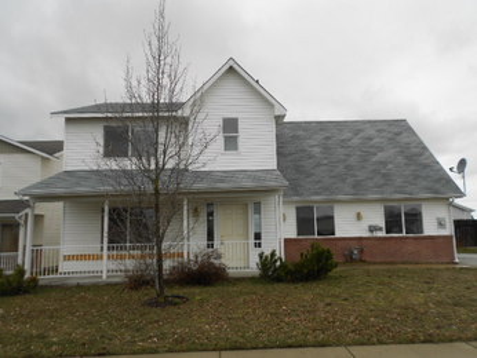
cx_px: 238
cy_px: 179
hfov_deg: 67.3
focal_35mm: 26
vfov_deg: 53.1
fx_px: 359
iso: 80
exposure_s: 1/640
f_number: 3.2
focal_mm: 4.6
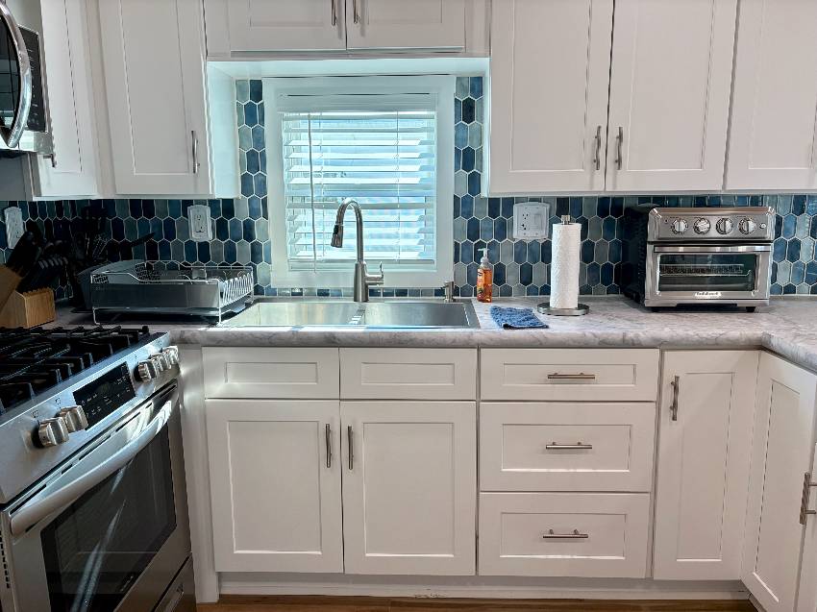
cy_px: 306
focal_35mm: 26
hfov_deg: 67.3
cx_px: 408
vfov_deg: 53.0
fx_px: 613
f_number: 1.6
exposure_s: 1/203
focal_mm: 5.96
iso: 125
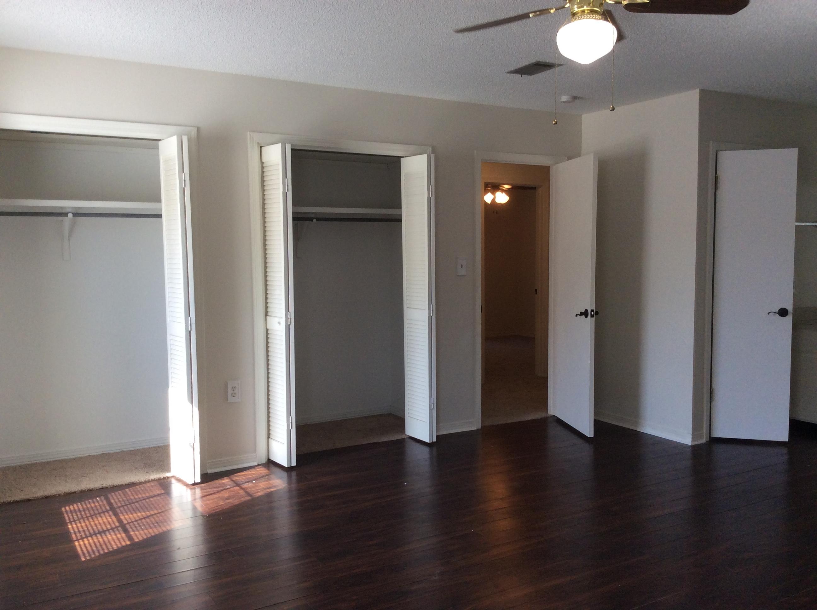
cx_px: 408
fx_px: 754
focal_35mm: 32
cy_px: 305
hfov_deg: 56.9
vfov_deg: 44.1
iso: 50
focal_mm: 3.3
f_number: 2.4
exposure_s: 1/120
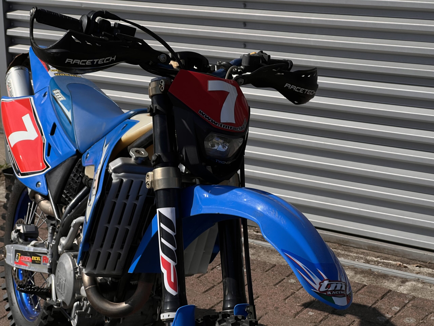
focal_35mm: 77
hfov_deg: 25.3
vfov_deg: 19.1
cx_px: 217
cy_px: 163
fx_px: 965
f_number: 2.8
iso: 32
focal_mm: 9
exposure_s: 1/1575
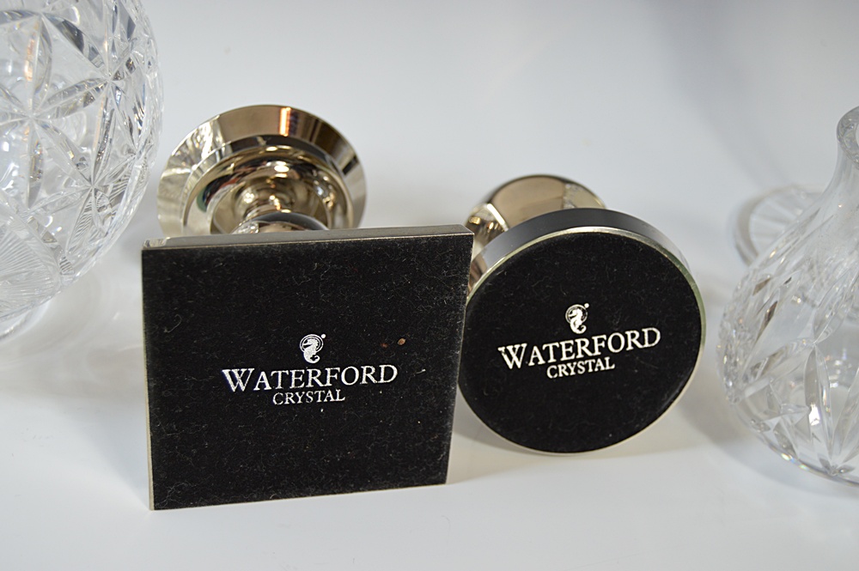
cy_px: 286
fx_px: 1252
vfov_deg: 25.7
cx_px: 430
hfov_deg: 37.9
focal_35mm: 52
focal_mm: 35
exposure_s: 1/80
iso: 400
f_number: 4.5
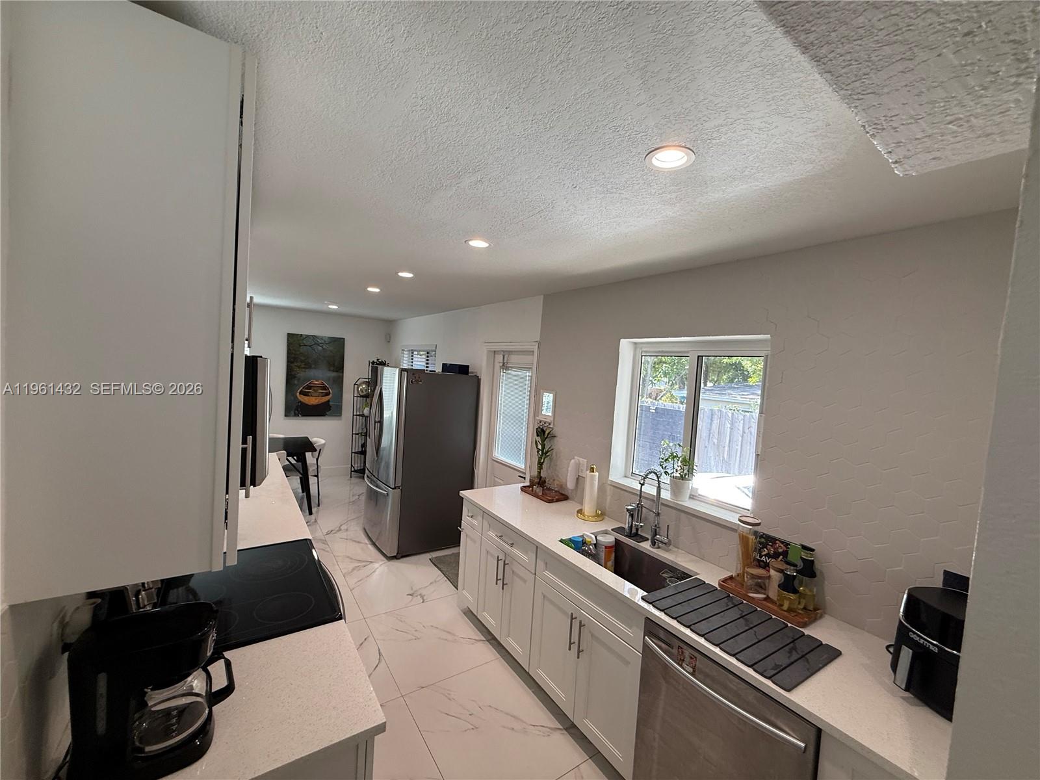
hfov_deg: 102.1
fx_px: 421
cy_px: 390
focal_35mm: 14
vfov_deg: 85.7
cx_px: 520
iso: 125
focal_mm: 2.22
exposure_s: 1/120
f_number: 2.2
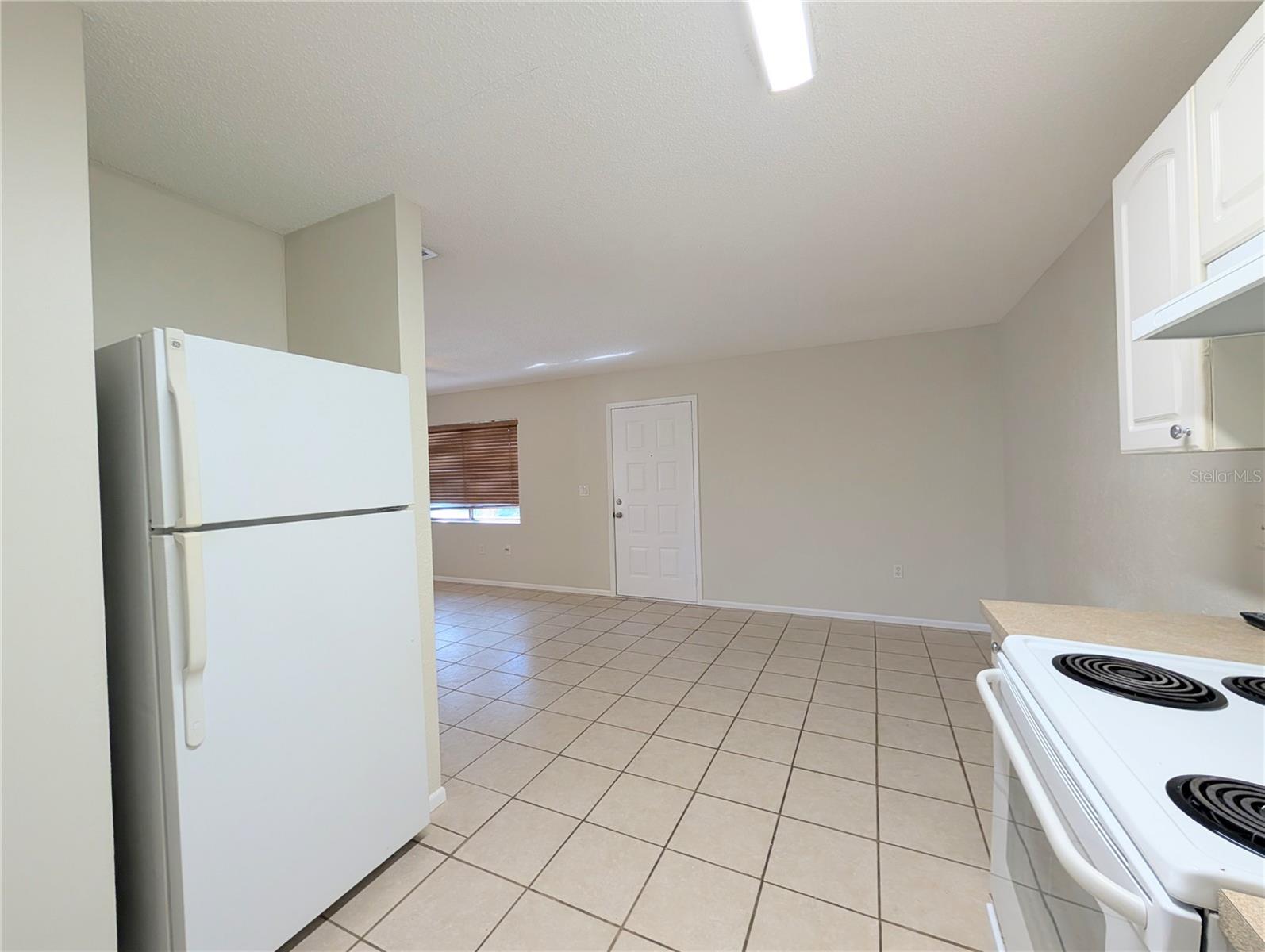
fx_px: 439
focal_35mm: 12
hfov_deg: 110.5
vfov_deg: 94.6
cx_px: 632
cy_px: 476
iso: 85
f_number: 1.7
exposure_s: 1/120
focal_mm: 2.02
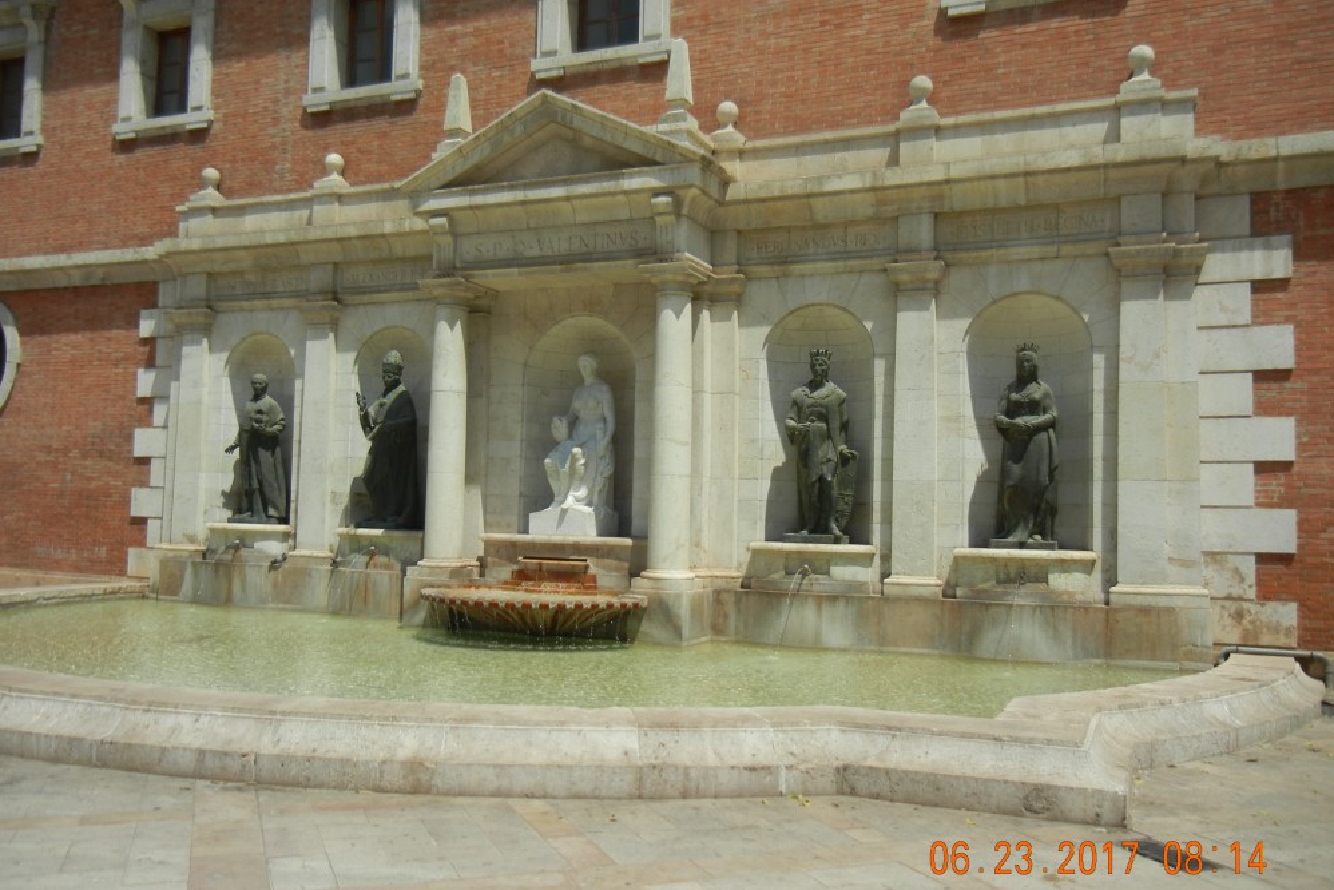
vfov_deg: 41.1
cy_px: 452
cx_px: 666
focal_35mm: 32
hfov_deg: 58.7
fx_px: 1186
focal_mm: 5.4
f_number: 7
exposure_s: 1/604
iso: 160
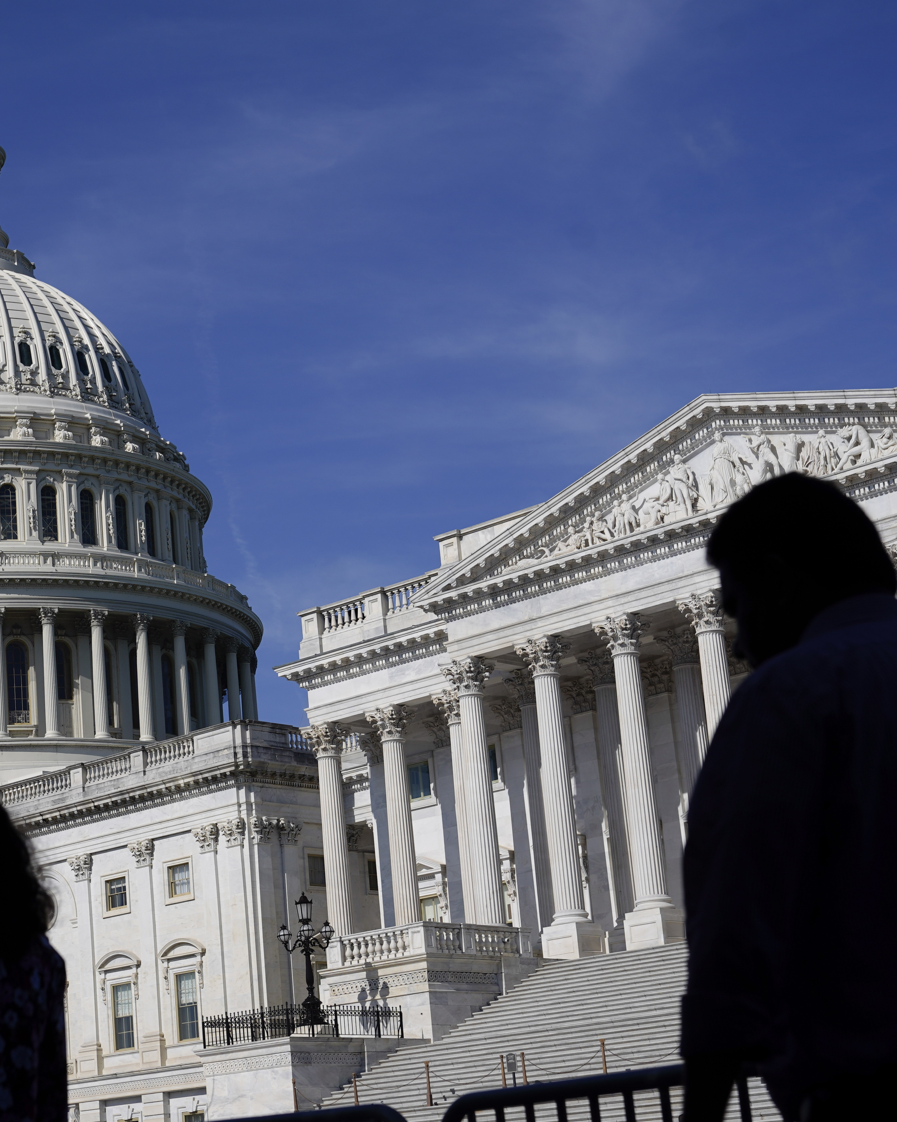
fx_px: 2356
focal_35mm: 71
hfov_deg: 21.4
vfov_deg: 26.8
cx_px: 222
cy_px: 557
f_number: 5.6
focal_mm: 48
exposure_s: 1/1000
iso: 64
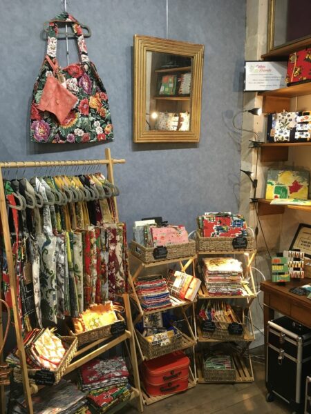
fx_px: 347
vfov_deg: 61.7
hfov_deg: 48.2
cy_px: 207
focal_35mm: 29
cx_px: 156
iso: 100
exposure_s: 1/33
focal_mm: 4.15
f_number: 2.2
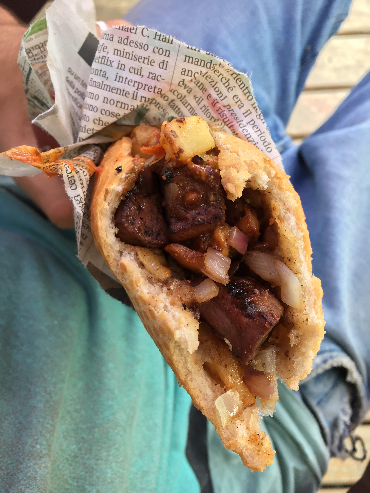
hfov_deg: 48.2
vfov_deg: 61.7
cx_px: 185
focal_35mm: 29
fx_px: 413
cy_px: 246
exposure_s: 1/100
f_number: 2.2
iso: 32
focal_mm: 4.15
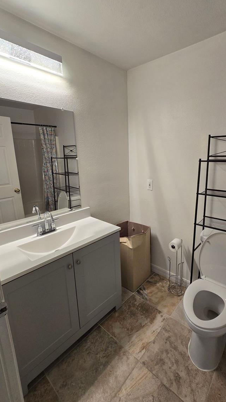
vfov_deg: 102.9
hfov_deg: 69.3
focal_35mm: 15
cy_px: 193
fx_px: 160
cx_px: 142
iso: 80
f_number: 2.2
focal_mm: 2.2
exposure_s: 1/60
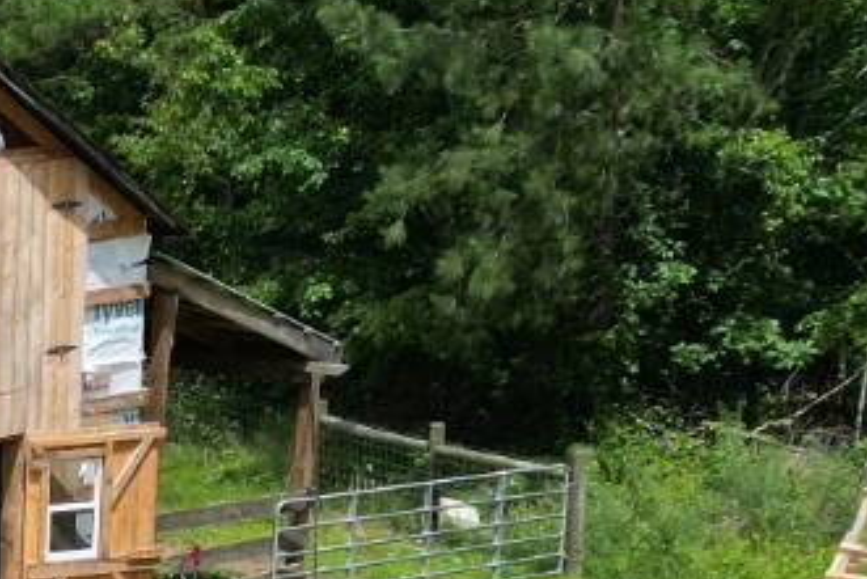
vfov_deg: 11.8
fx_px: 2722
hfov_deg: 16.1
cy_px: 766
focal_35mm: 113
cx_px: -540
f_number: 1.7
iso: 130
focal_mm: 6.72
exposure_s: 1/4000
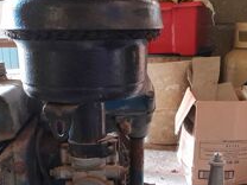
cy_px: 190
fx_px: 428
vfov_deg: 23.3
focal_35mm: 60
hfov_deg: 32.1
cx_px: 106
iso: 640
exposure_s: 1/10
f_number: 1.8
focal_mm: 3.98
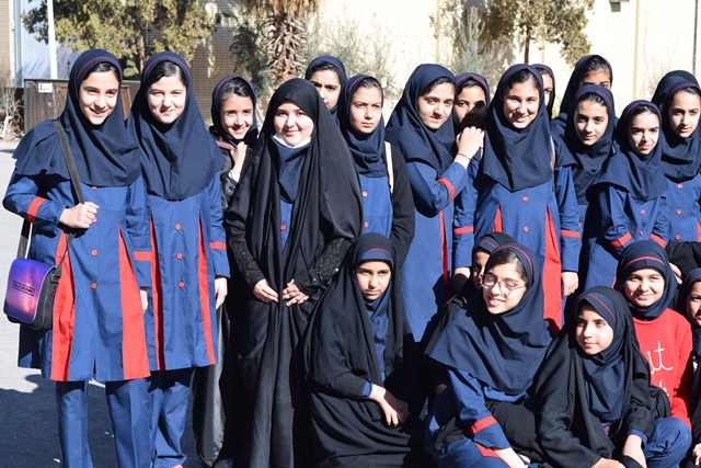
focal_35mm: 82
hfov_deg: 24.6
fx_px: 1607
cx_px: 350
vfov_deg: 16.6
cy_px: 234
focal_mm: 55
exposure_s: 1/250
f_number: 8
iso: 220
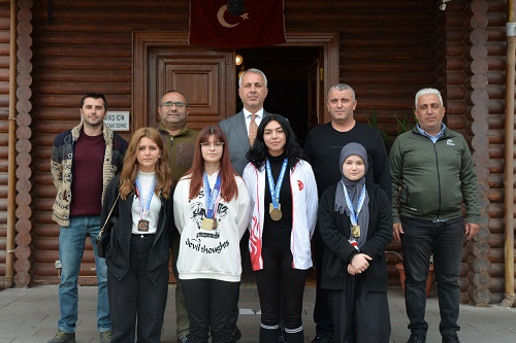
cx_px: 238
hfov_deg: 36.9
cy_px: 141
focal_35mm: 54
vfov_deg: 25.0
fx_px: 774
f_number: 6.7
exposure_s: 1/180
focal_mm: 45
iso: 200
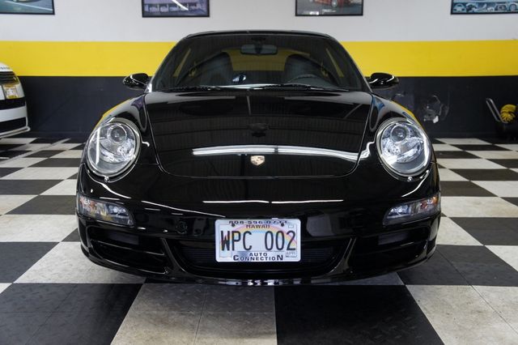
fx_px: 518
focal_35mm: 36
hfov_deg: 53.2
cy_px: 172
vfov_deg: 36.8
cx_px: 259
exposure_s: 1/80
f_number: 4
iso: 640
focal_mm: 24
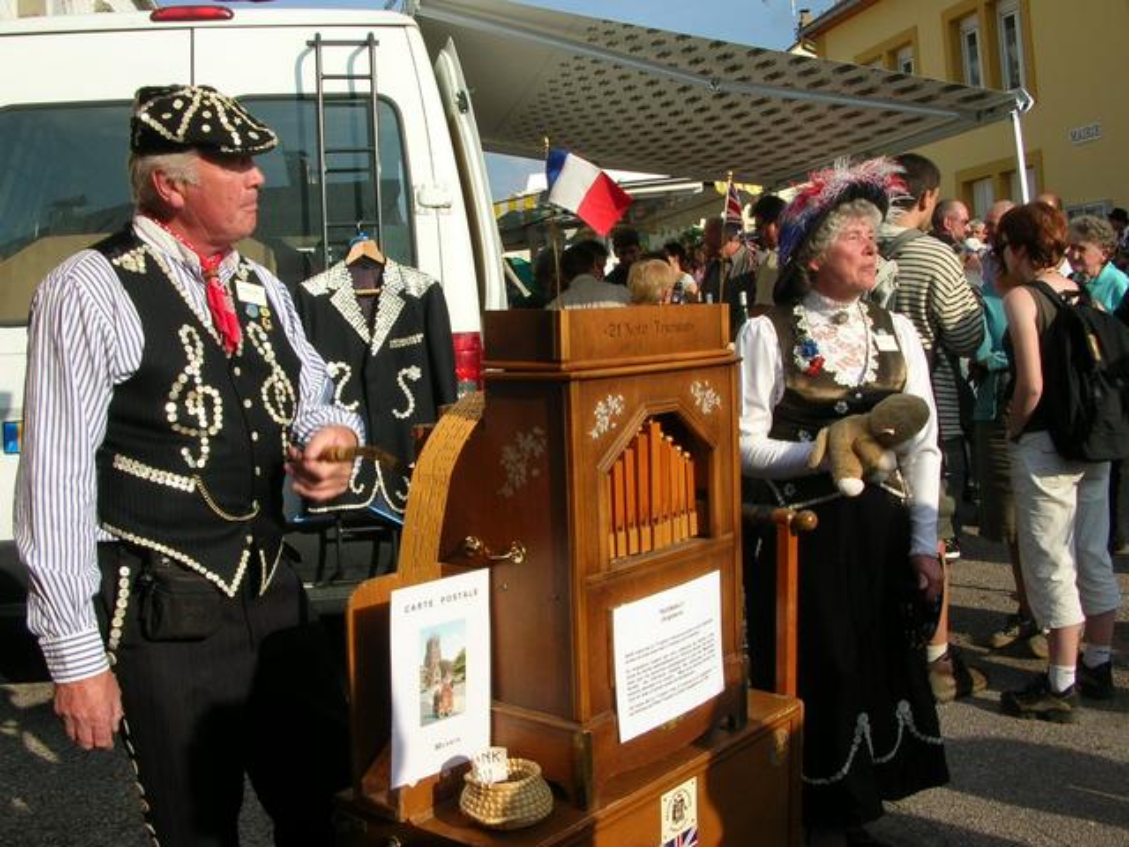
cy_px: 424
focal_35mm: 35
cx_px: 564
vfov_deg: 40.7
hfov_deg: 52.6
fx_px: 1142
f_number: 5.6
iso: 50
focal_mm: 5.8
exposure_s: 1/273
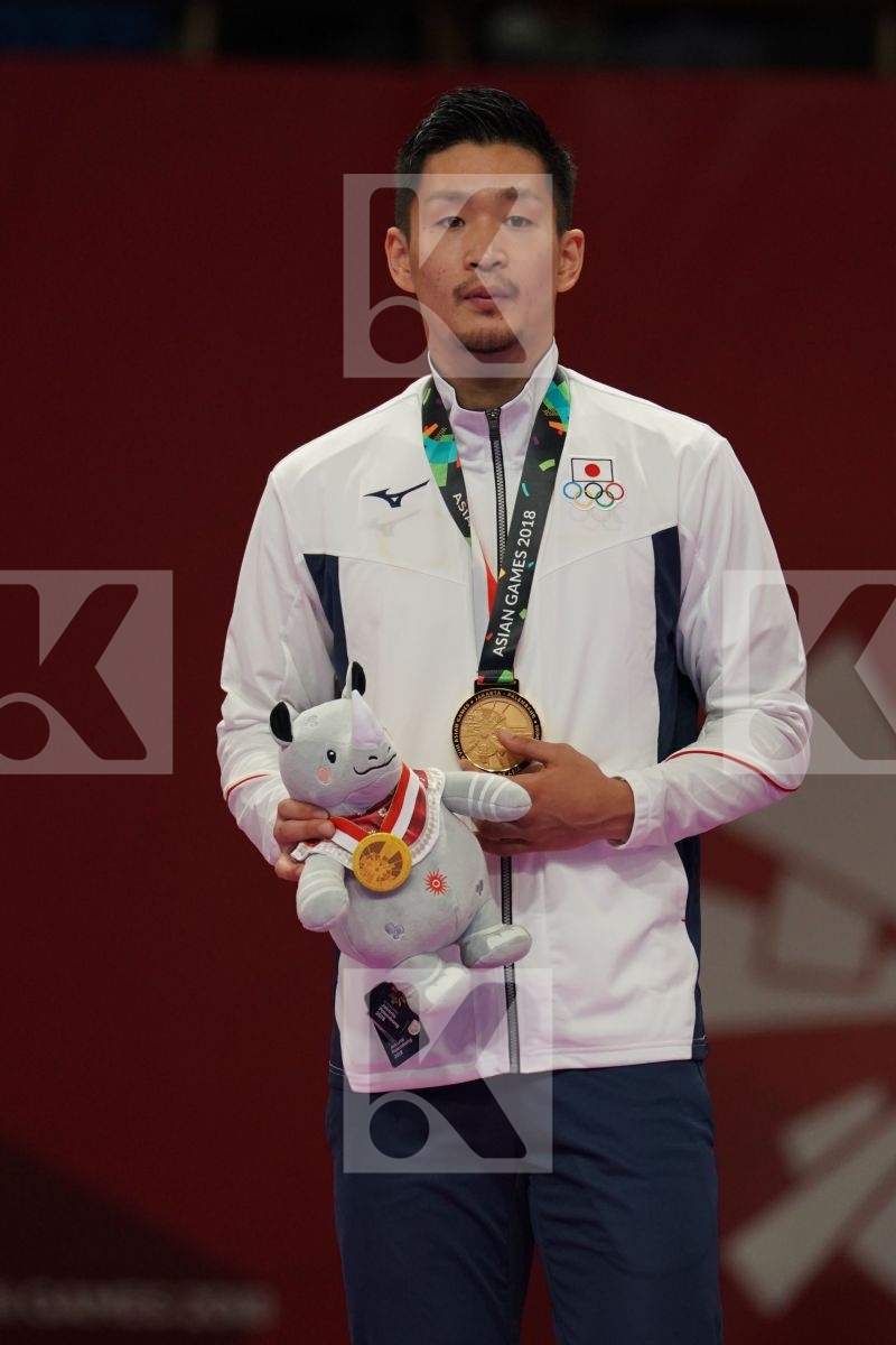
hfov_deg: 3.3
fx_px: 15679
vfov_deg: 4.9
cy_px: 672
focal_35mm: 420
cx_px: 448
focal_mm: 280
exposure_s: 1/500
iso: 1600
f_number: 4
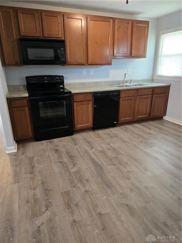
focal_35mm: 23
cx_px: 91
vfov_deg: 73.9
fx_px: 161
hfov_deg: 58.9
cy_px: 122
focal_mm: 6.3
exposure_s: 1/120
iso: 800
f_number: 1.7
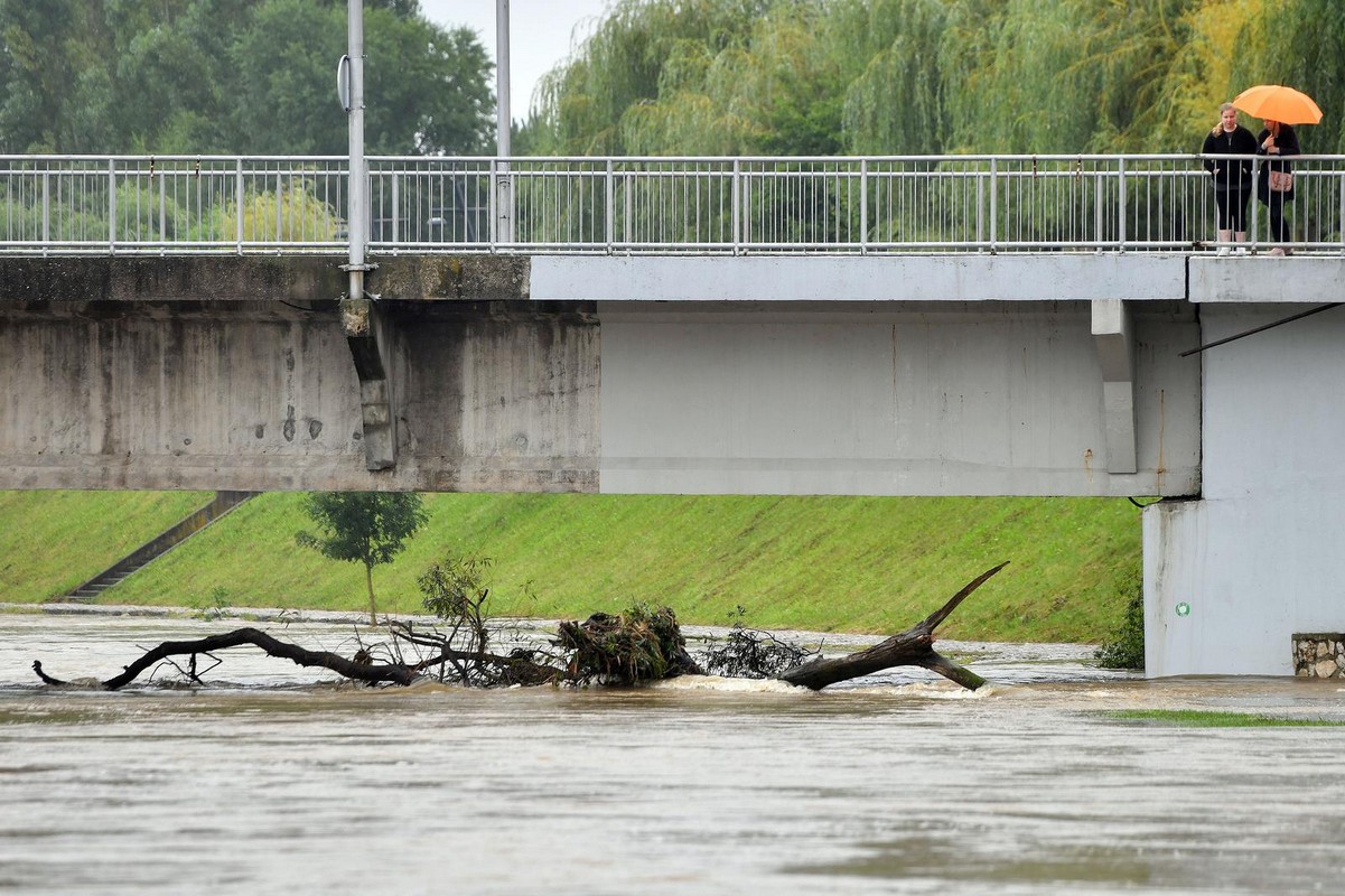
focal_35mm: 200
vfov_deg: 6.9
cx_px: 672
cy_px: 448
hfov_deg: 10.3
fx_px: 7470
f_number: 5
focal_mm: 200
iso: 320
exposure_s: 1/200
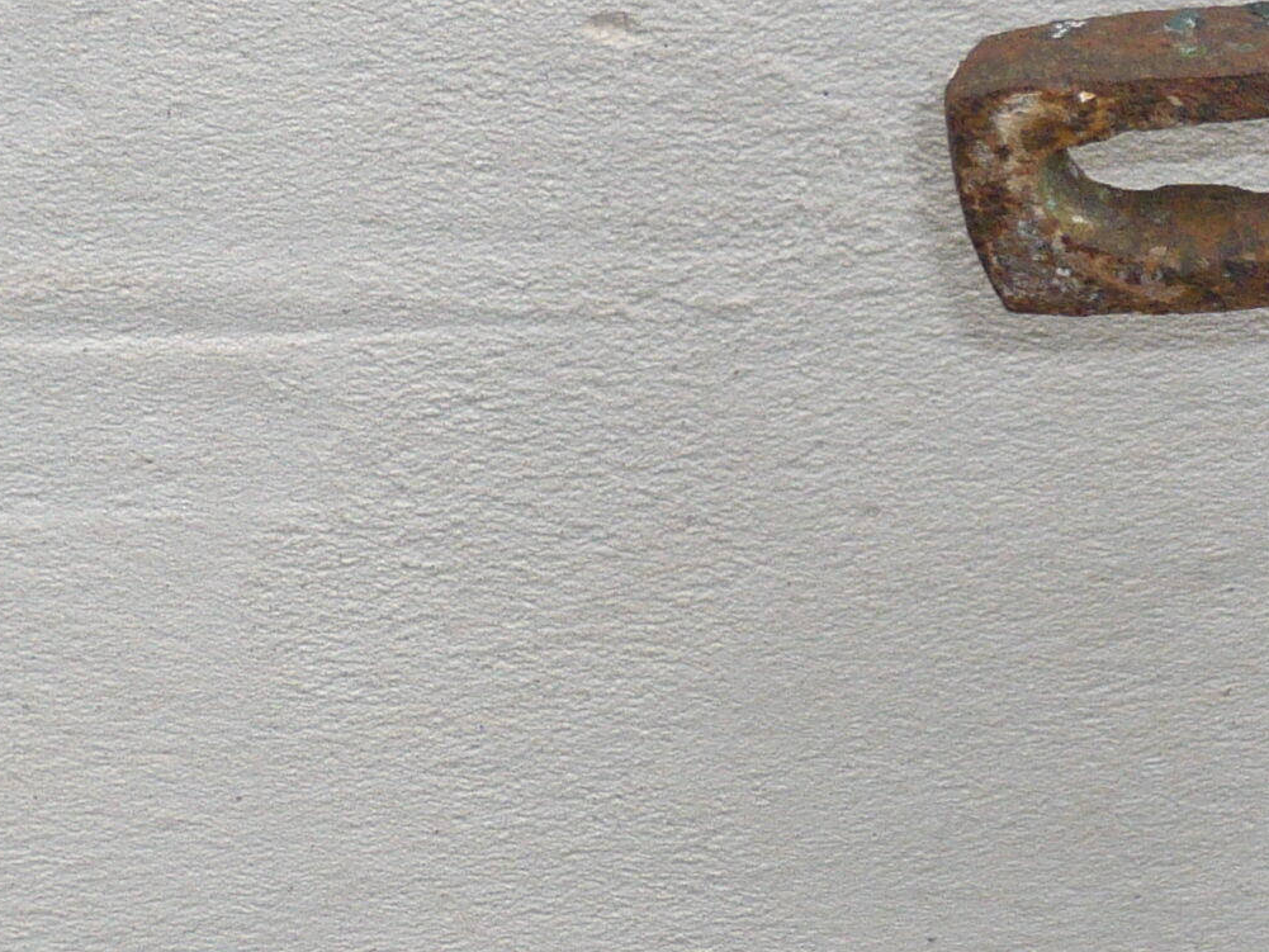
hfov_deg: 14.4
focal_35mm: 132
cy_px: 313
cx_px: 1545
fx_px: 4840
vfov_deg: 11.2
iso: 100
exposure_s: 1/400
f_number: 3.4
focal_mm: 7
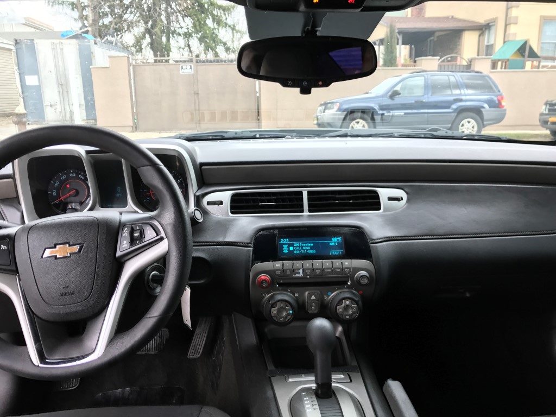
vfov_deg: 49.7
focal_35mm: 28
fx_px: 450
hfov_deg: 63.4
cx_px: 278
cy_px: 208
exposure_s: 1/108
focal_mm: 3.99
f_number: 1.8
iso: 20
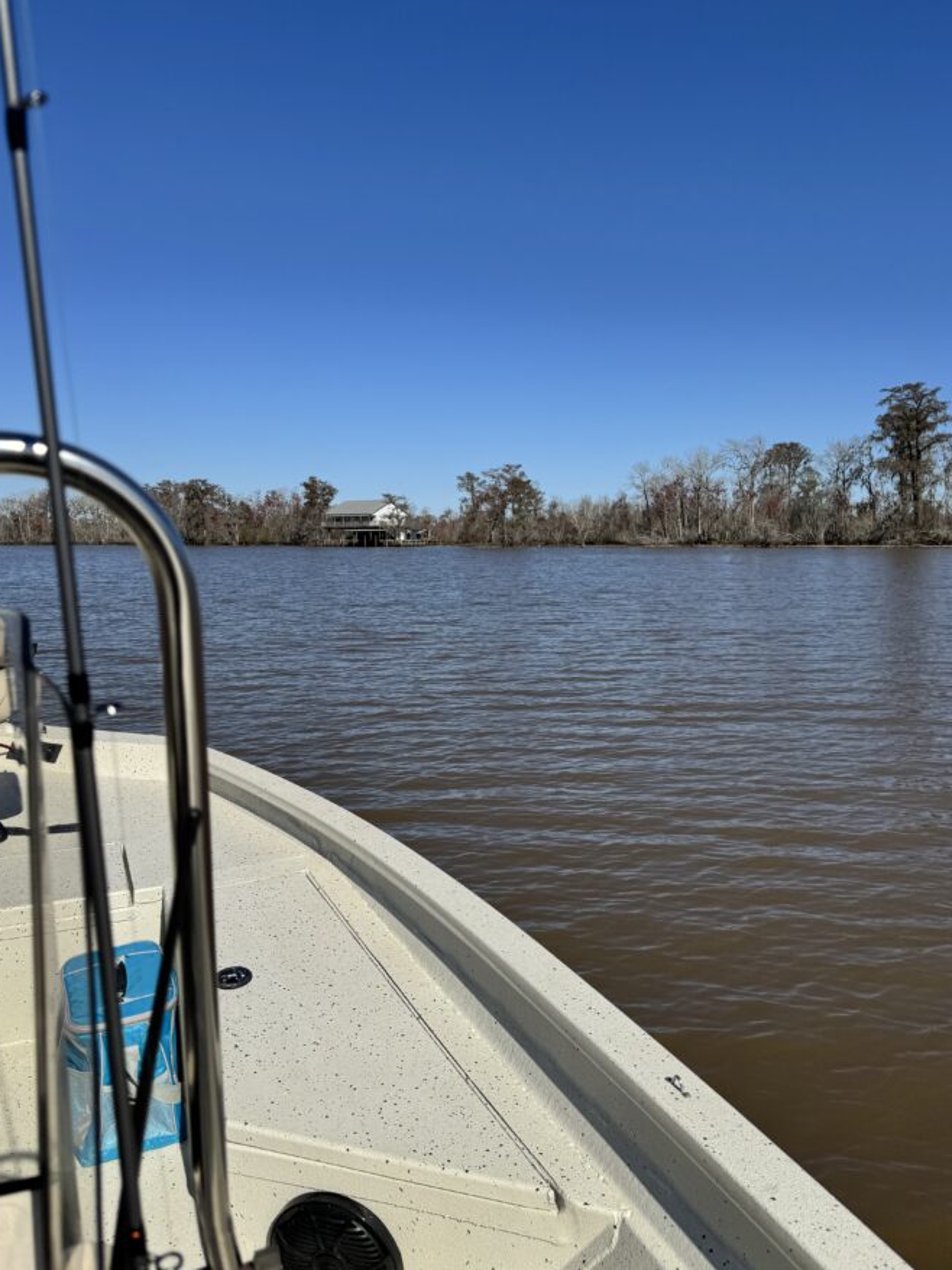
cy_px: 576
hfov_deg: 49.7
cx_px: 443
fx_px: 1027
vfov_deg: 63.3
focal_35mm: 28
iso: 80
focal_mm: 6.76
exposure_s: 1/9009
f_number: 1.78
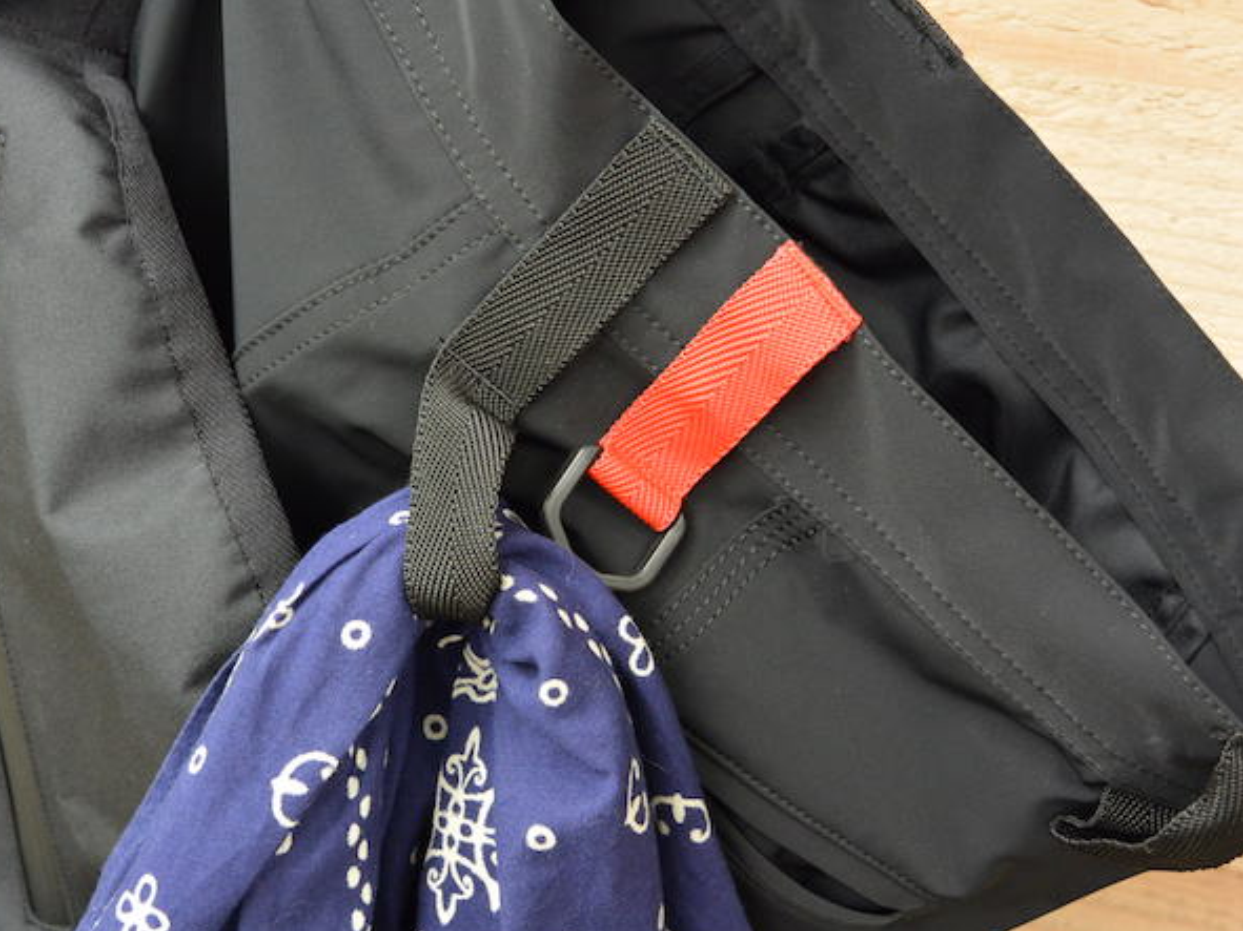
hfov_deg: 39.6
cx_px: 543
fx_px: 1723
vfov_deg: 30.3
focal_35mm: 48
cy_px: 468
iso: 400
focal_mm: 16.6
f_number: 4.2
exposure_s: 1/125
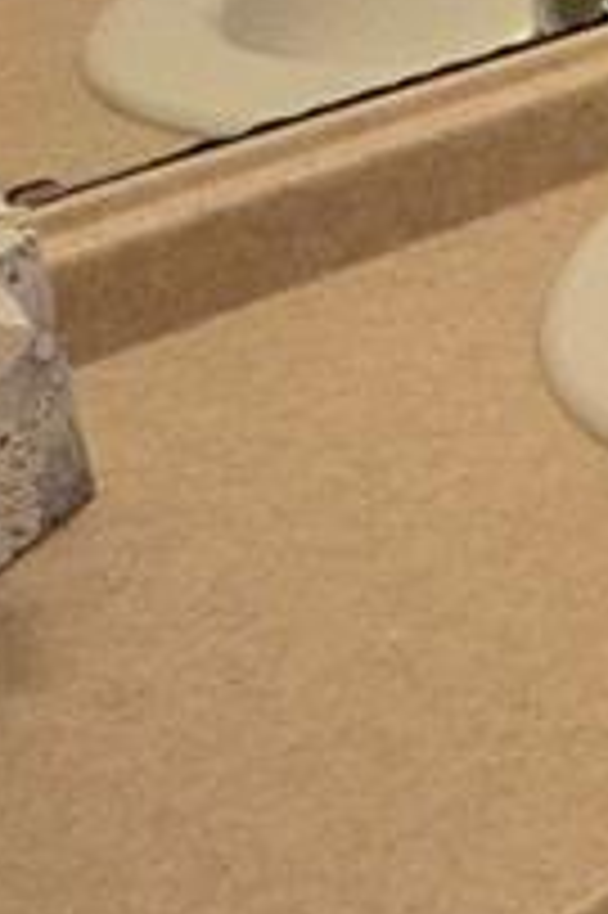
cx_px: 1738
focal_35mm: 80
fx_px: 2030
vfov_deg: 23.3
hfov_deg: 11.5
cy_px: -180
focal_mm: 2.2
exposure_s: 1/60
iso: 125
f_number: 2.2
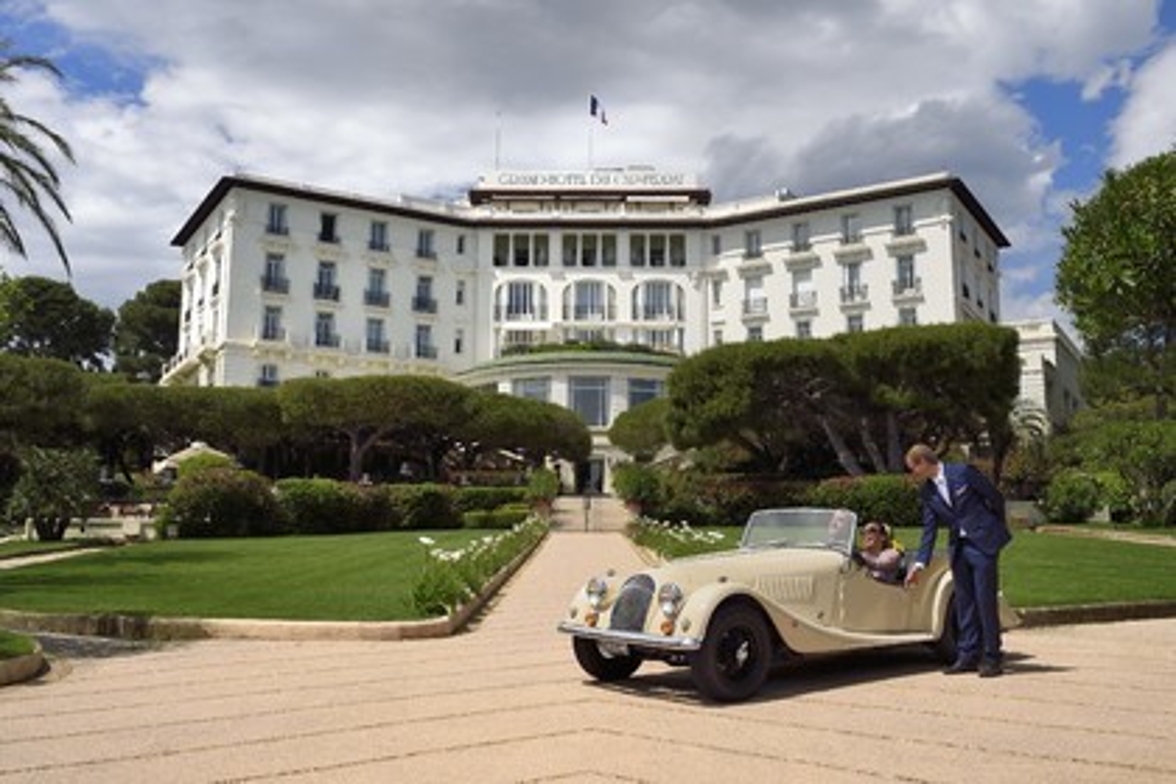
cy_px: 392
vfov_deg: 36.9
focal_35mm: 36
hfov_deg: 53.1
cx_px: 588
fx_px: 1176
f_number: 16
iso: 200
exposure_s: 1/250
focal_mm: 36
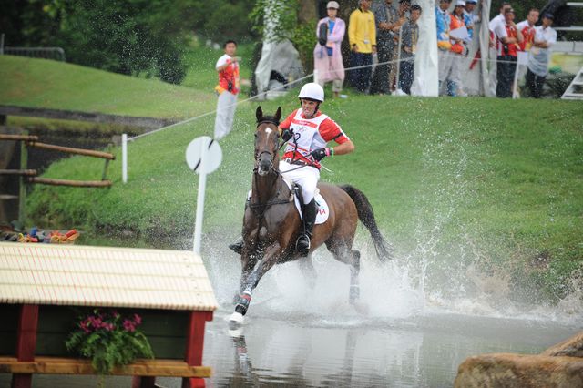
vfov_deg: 6.9
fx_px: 3237
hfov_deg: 10.3
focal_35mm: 200
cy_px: 194
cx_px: 292
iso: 500
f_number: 3.2
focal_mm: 200
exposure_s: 1/500
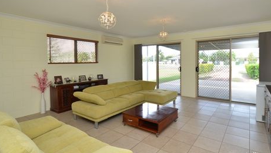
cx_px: 135
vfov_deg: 67.2
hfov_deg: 99.3
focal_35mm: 16
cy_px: 76
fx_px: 115
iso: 200
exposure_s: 1/80
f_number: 4.5
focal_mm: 10
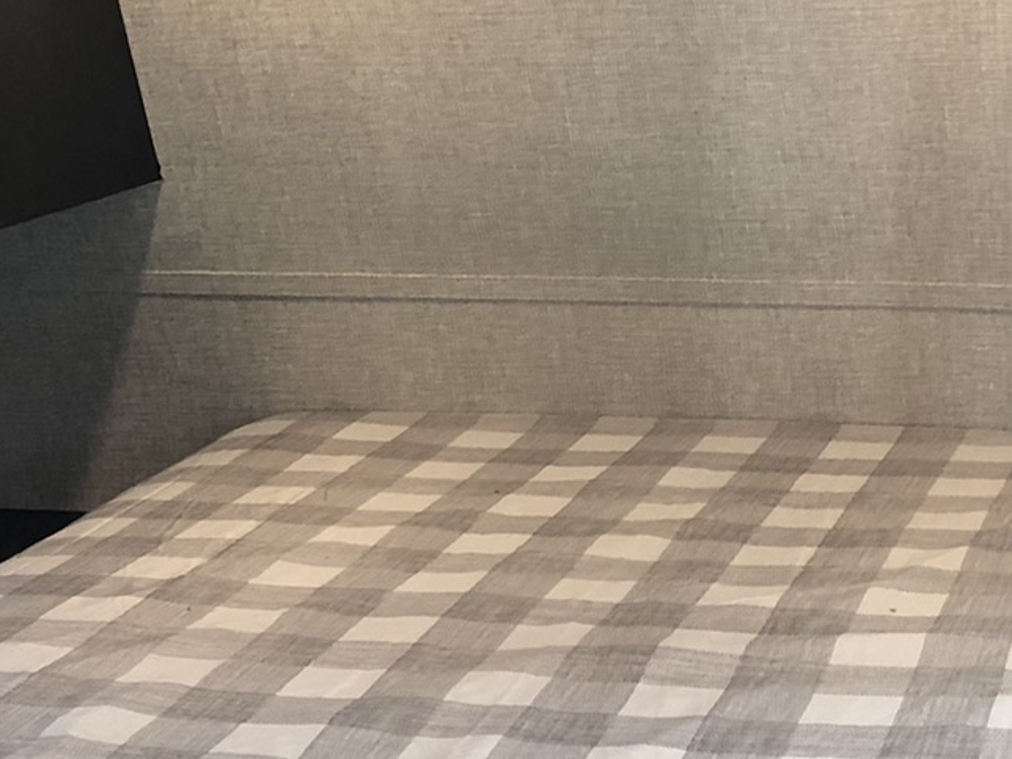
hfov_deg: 22.0
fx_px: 2602
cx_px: 570
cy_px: 214
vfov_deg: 16.5
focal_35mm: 89
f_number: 1.8
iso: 40
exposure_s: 1/17
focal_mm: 3.99
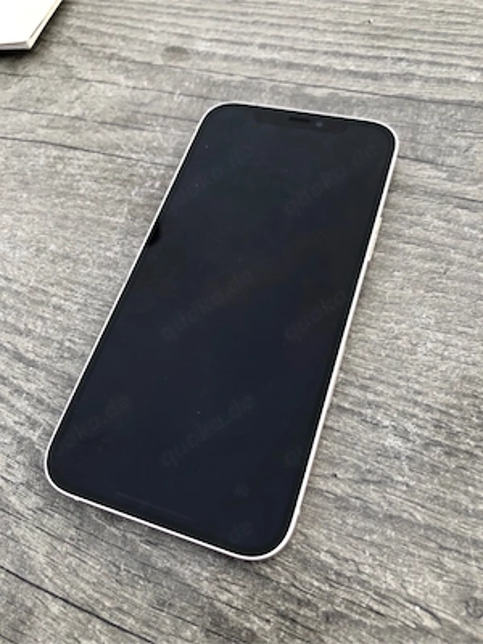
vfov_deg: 63.4
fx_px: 521
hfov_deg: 49.7
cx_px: 242
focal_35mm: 28
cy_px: 322
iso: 20
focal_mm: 3.99
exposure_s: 1/187
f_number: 1.8
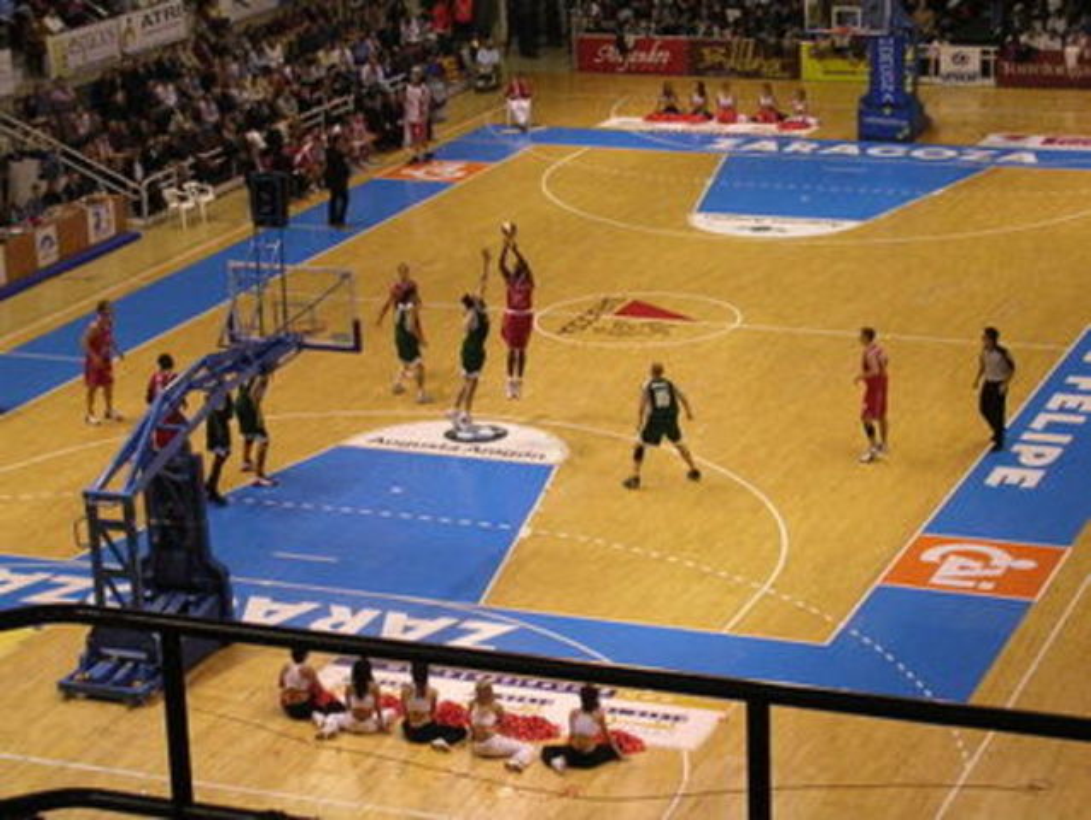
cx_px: 546
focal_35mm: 95
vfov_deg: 15.6
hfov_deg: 20.6
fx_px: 2996
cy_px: 410
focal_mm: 14.5
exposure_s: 1/81.3
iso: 400
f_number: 4.4
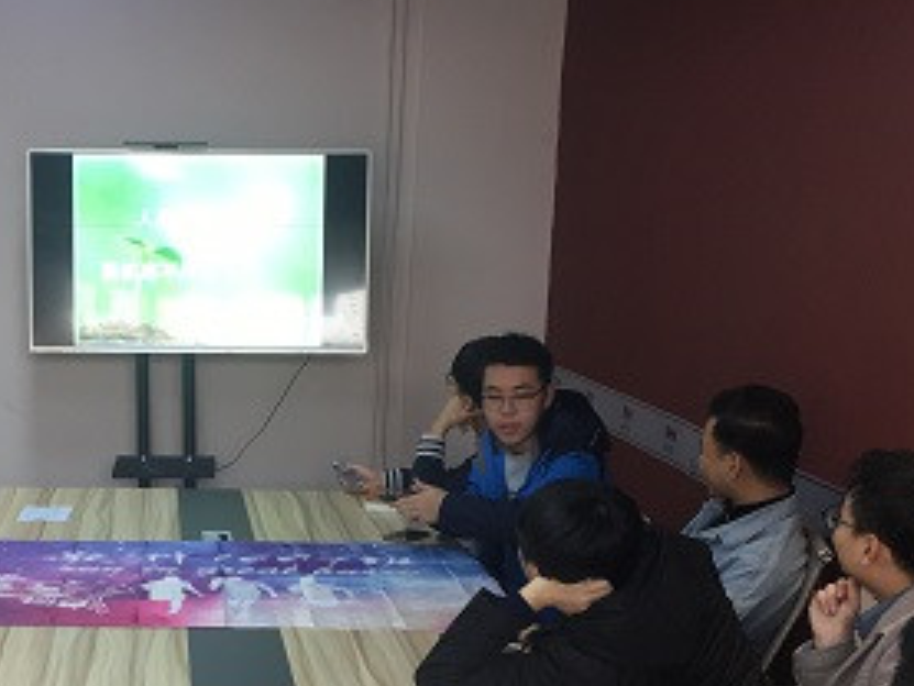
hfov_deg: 28.4
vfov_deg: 21.3
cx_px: 195
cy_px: 660
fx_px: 1770
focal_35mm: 67
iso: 50
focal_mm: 4.15
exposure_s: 1/33
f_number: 2.2
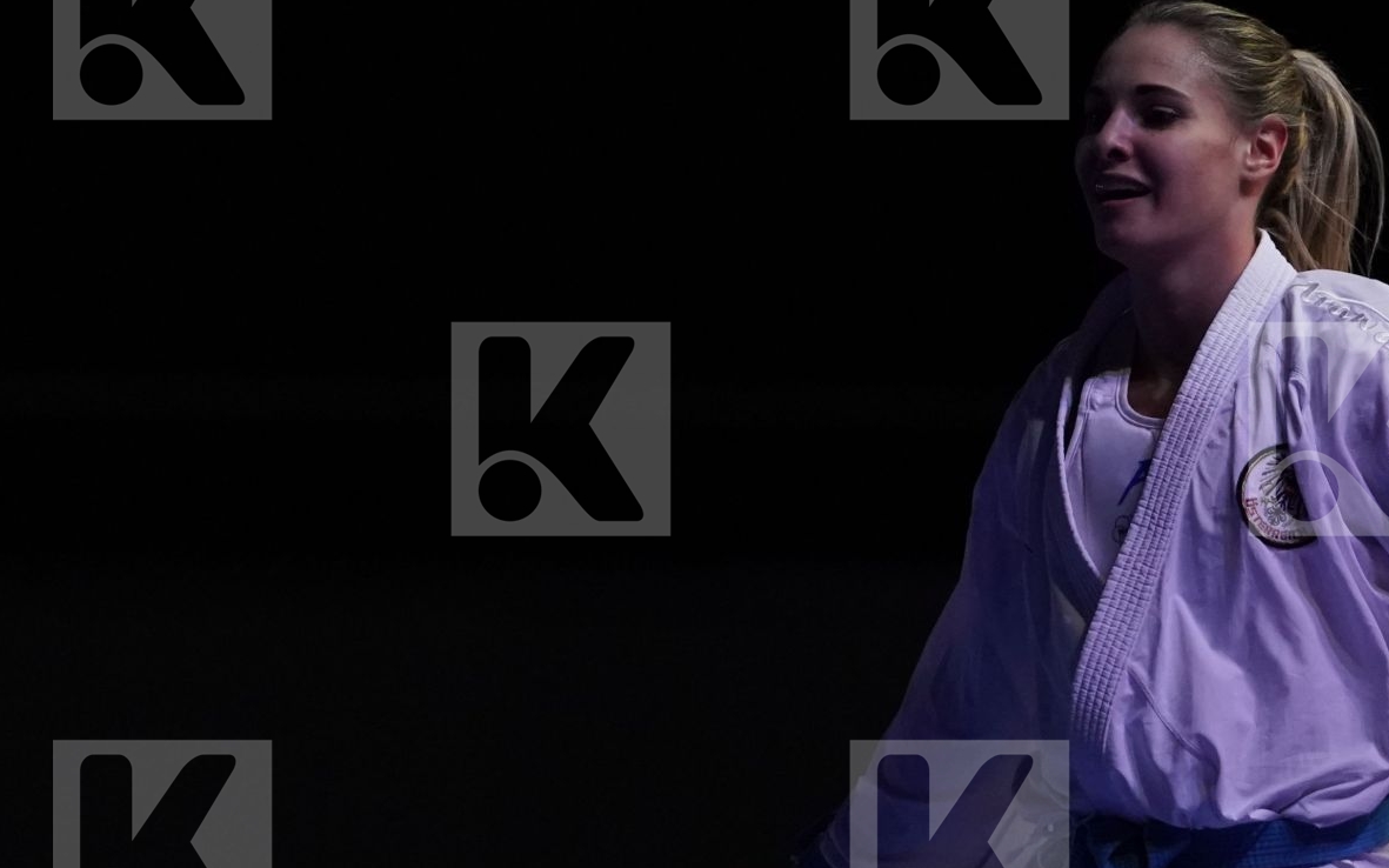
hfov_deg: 5.1
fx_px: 15520
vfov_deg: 3.2
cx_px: 960
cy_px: 429
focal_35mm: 410
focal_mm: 176
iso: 4000
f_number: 2.8
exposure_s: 1/1000
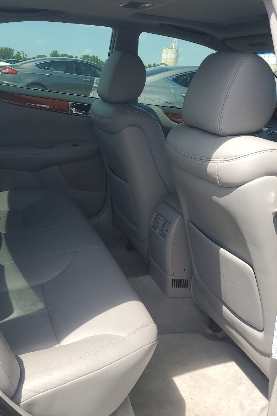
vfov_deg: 51.9
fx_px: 427
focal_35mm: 37
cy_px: 203
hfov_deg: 35.8
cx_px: 103
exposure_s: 1/1250
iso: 50
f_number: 1.5
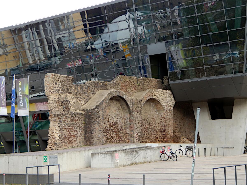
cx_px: 124
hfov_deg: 22.8
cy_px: 92
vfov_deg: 17.2
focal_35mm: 86
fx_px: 614
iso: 125
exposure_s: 1/200
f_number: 4.3
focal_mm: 15.3
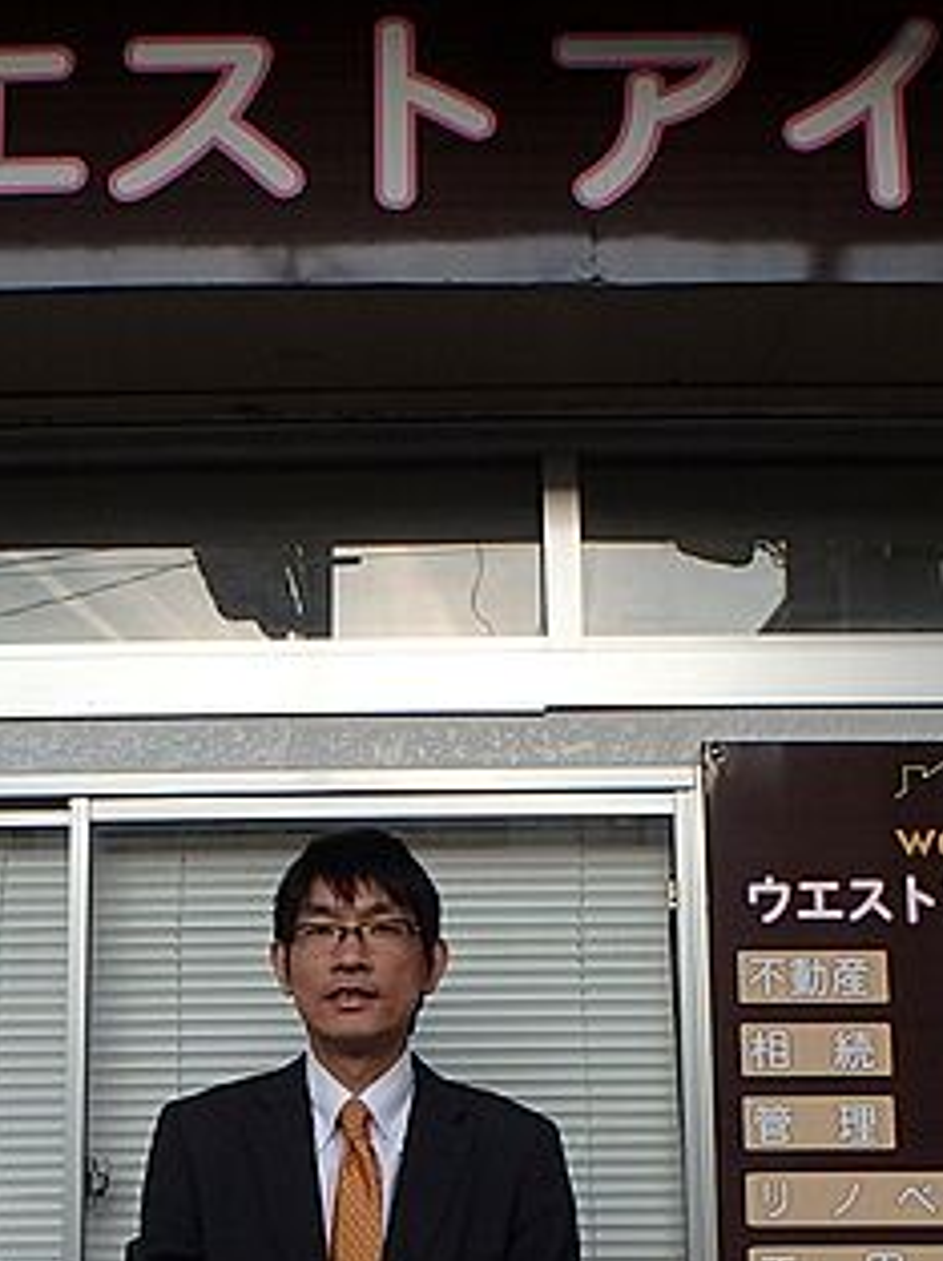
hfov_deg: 33.5
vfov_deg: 42.7
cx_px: 439
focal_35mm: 43
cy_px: 927
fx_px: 1565
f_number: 3.5
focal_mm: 3.7
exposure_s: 1/500
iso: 125
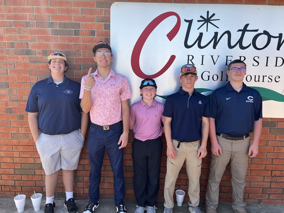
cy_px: 106
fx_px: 213
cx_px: 142
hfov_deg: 67.3
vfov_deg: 53.1
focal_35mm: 26
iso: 50
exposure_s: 1/909
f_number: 1.5
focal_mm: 5.7
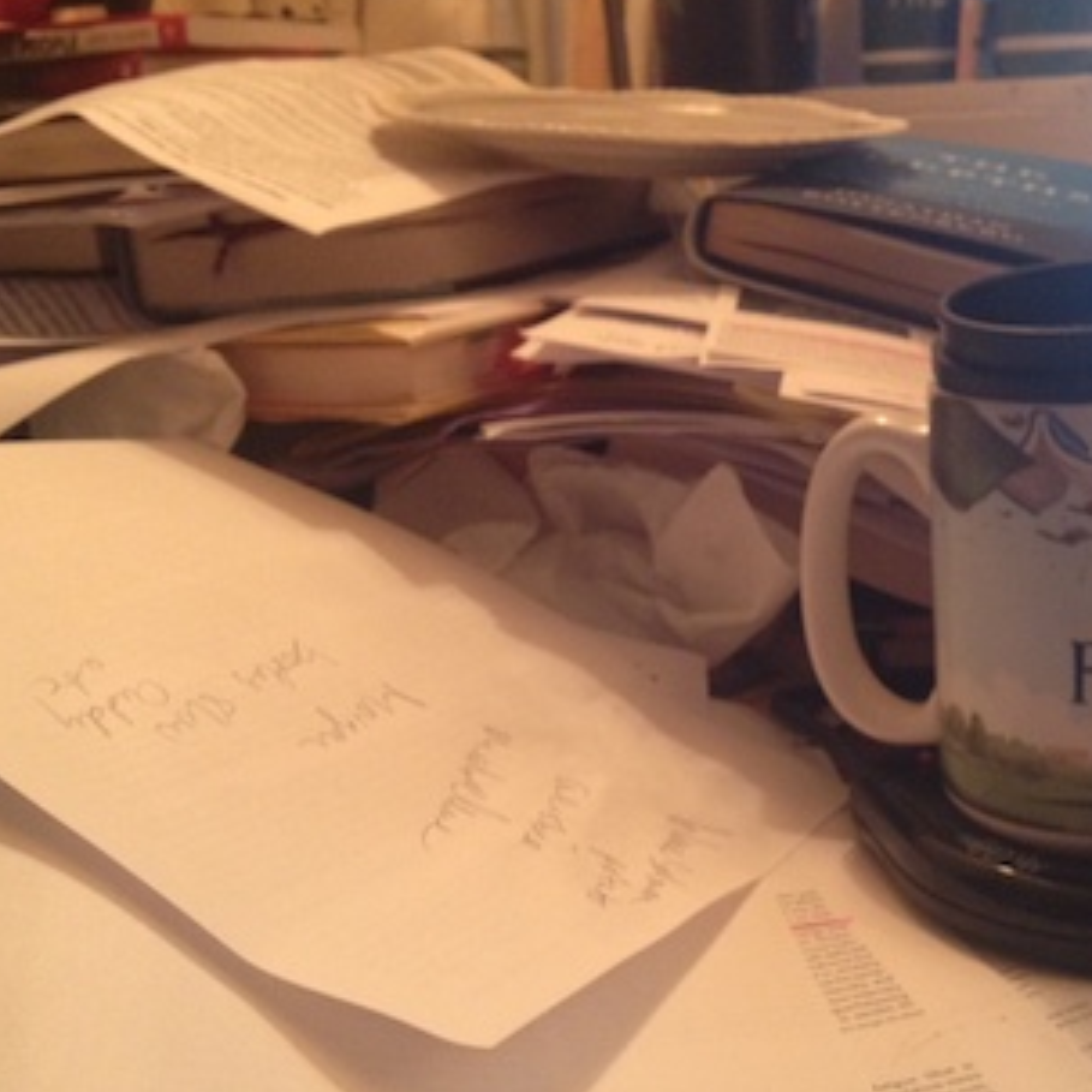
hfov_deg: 33.0
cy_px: 564
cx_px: 750
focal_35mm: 51
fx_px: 1820
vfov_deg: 33.4
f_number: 2.4
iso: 250
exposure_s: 1/20
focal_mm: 4.28
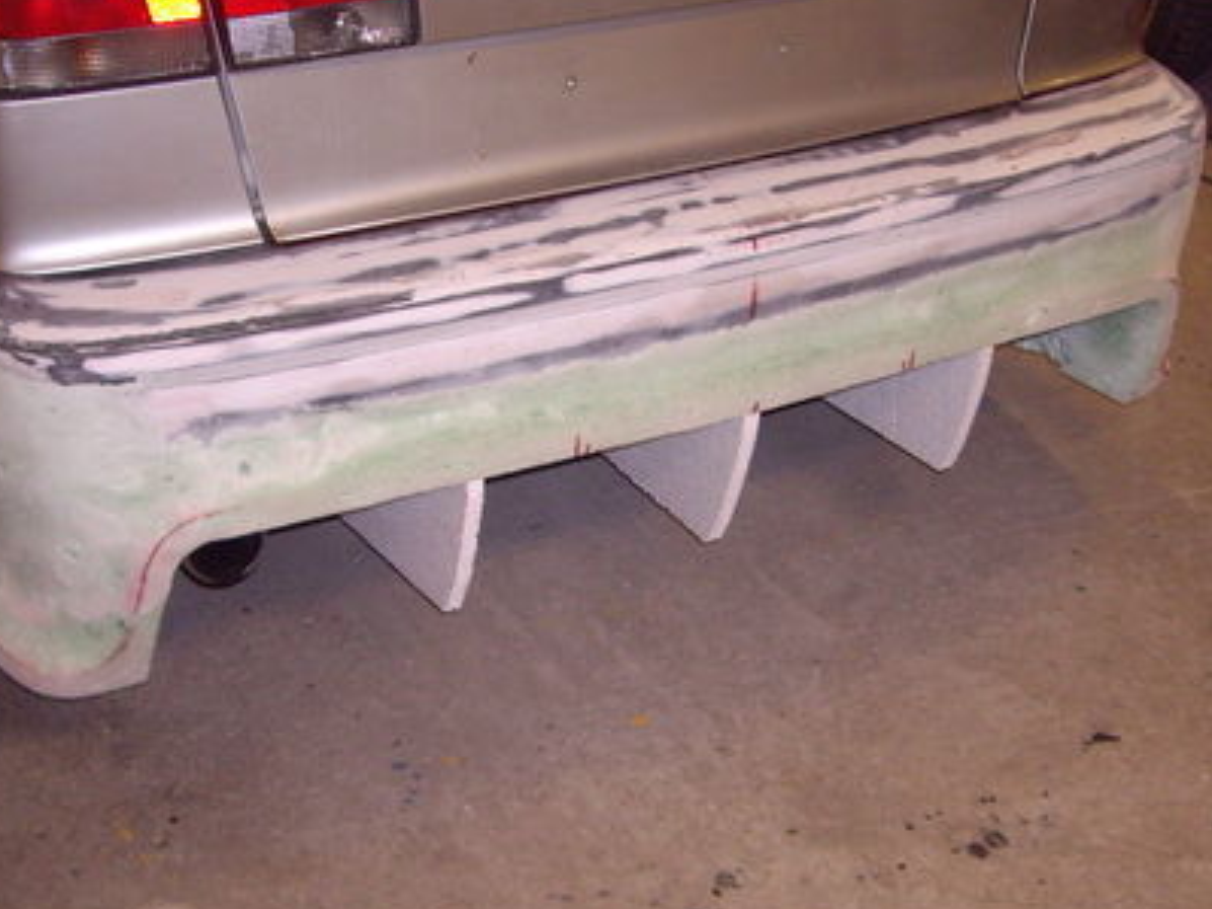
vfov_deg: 24.0
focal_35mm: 61
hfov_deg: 31.7
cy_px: 489
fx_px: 2135
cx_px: 586
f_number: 2.7
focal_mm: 6.2
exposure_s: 1/40
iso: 200
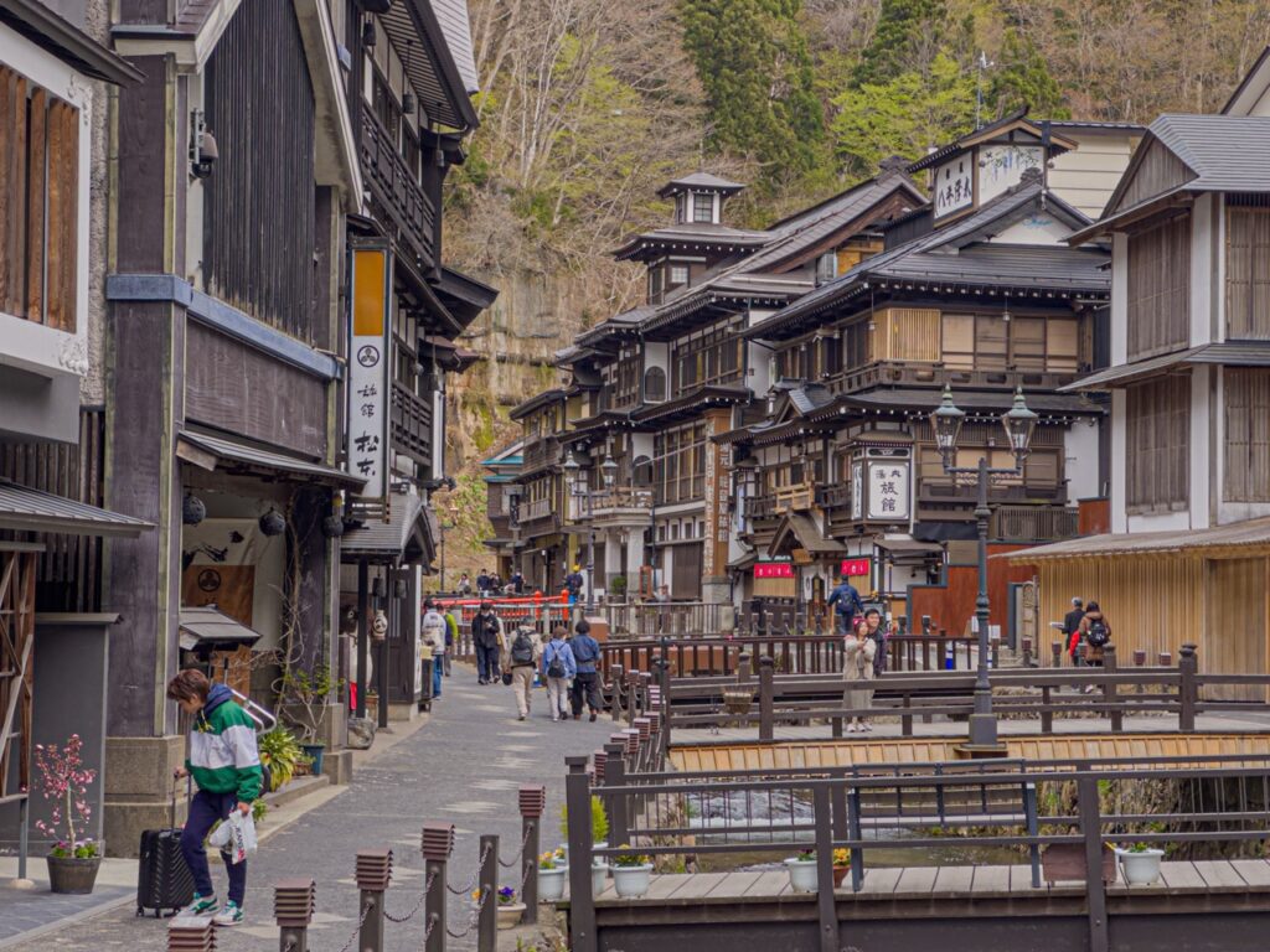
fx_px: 2825
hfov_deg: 25.3
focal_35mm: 77
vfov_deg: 19.1
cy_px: 476
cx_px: 635
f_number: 2.8
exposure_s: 1/100
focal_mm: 9
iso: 50
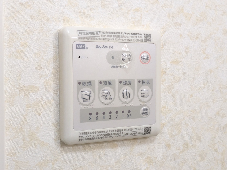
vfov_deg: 28.6
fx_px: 334
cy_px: 85
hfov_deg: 37.5
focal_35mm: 51
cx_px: 114
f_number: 1.89
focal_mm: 5.43
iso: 435
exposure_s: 1/120
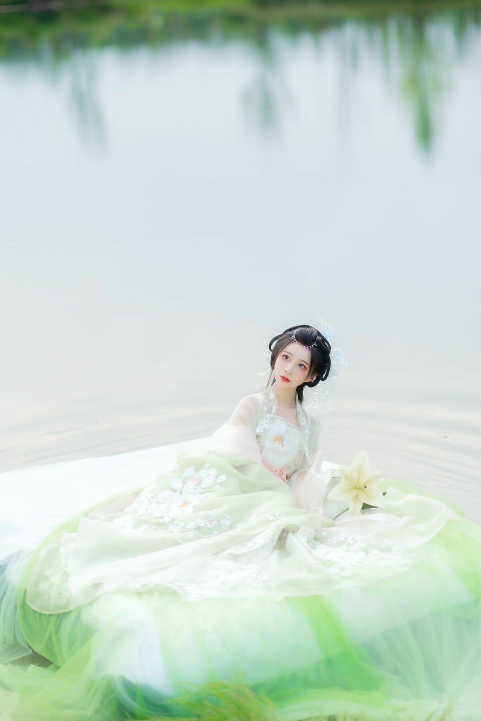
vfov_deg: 23.9
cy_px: 360
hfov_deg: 16.1
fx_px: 1703
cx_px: 240
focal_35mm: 85
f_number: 1.4
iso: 160
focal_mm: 85
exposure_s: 1/1000
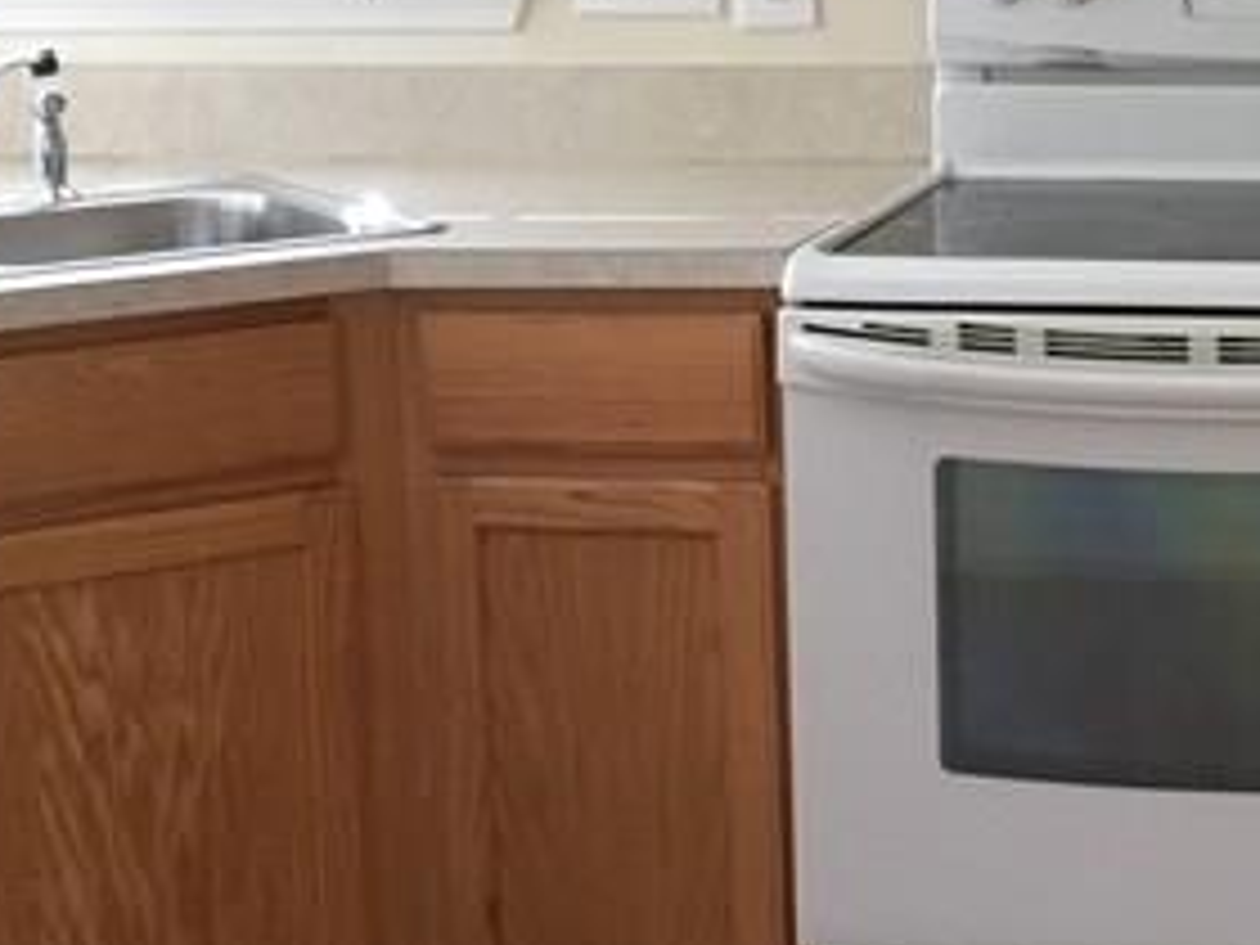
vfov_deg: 13.9
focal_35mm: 106
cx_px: 1300
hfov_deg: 18.0
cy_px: 220
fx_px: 3858
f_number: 2.2
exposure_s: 1/30
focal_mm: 4.15
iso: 160
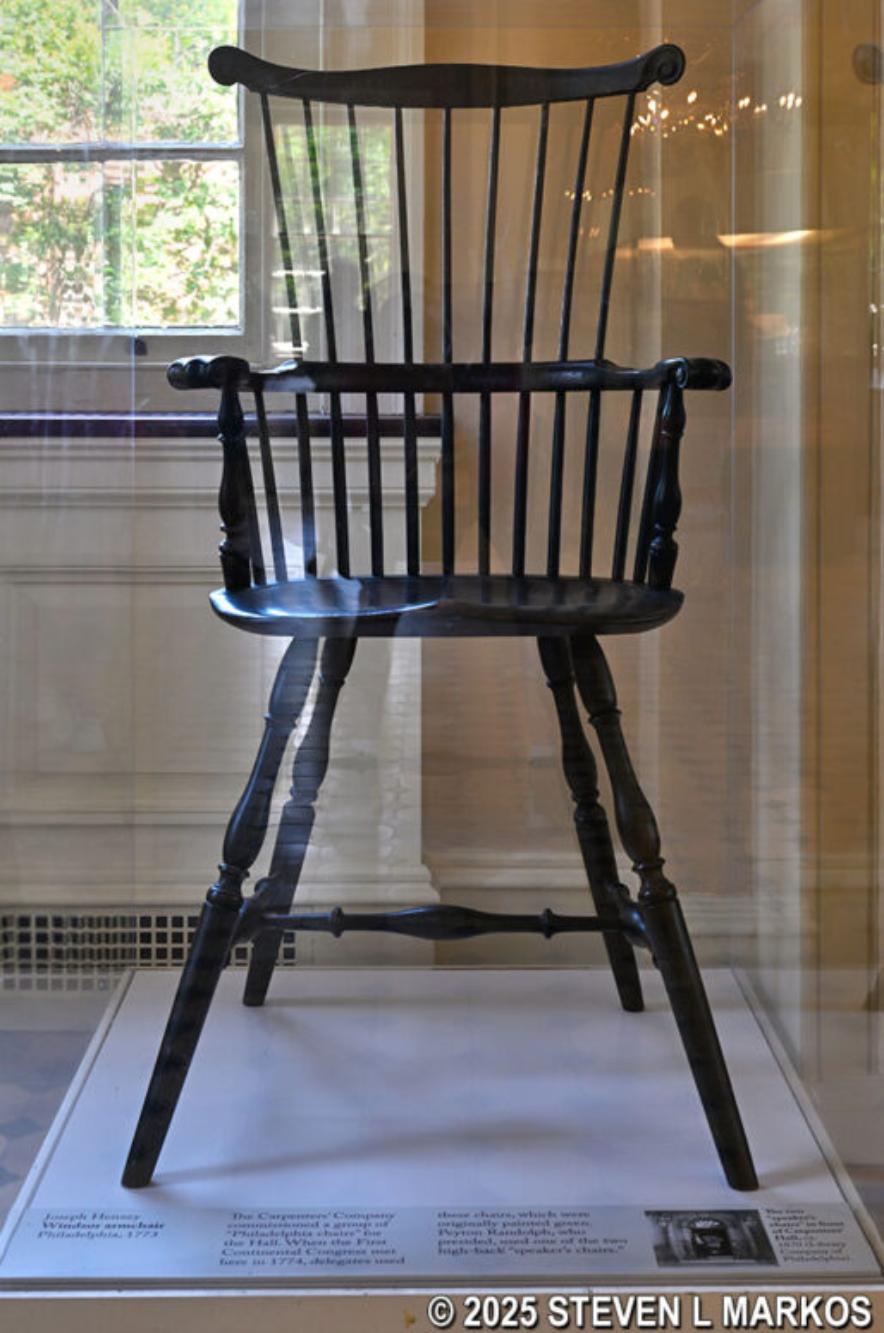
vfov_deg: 55.9
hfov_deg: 38.8
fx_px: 1257
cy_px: 666
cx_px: 442
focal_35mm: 34
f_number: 6.3
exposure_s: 1/10
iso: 72
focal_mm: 34
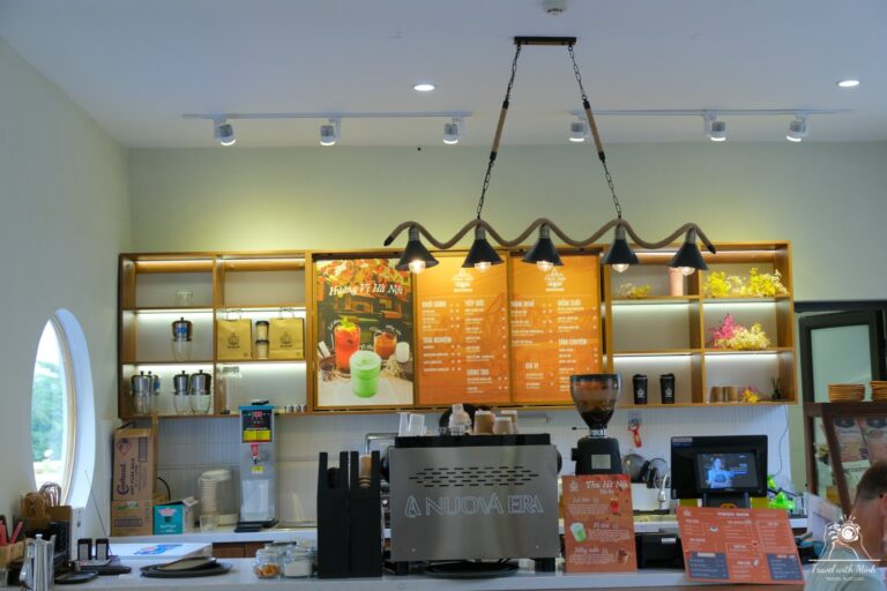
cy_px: 296
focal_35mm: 47
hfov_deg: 41.9
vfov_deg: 28.6
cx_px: 444
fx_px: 1158
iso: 800
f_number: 3.5
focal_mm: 31
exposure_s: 1/125
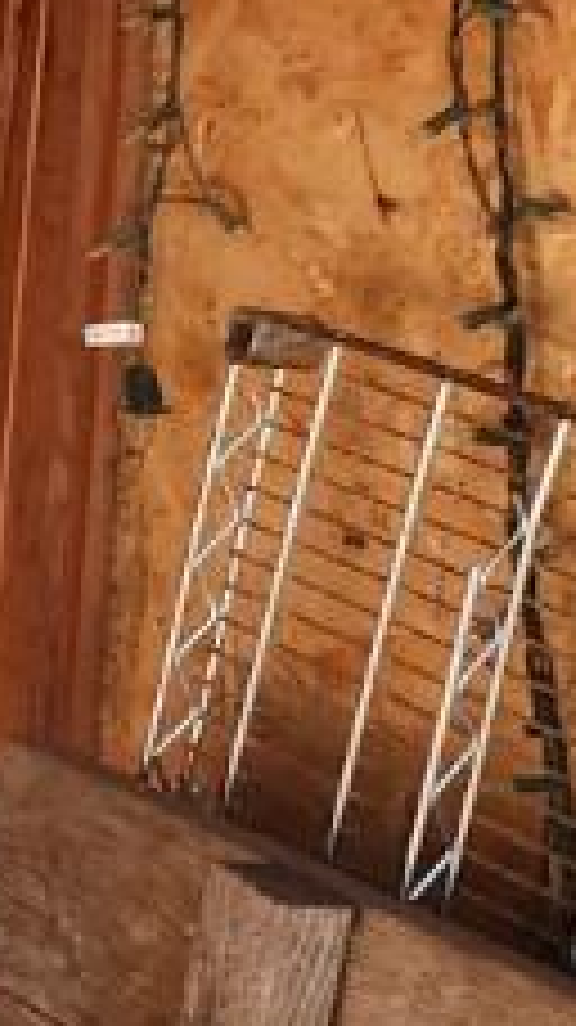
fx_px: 4487
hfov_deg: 5.1
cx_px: -2664
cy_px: 371
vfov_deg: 13.0
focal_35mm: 165
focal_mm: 5.4
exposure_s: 1/100
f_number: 1.8
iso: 125
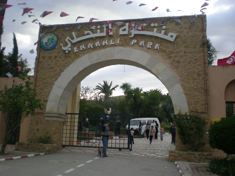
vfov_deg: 37.7
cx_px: 118
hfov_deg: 49.0
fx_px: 258
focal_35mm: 38
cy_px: 88
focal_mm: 6.3
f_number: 3.1
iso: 60
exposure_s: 1/126
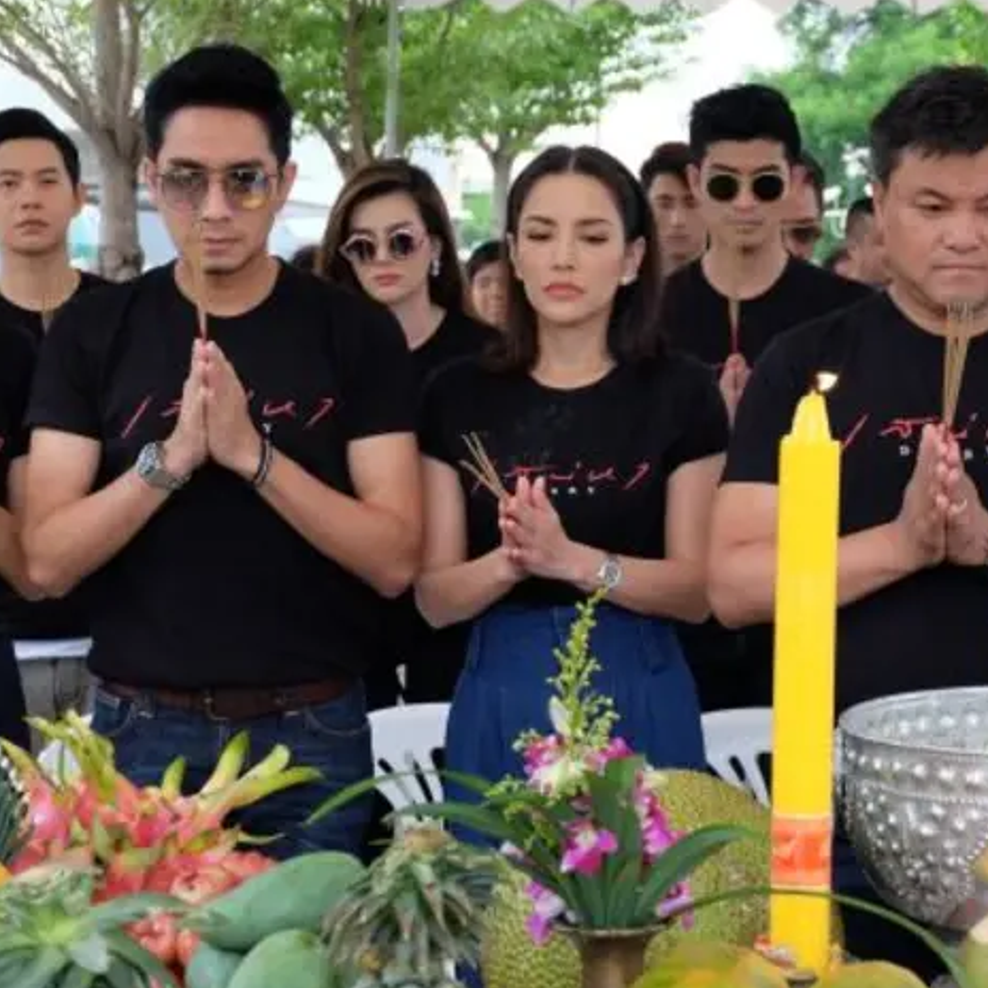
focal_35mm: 80
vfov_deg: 21.7
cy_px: 515
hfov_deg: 21.6
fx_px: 2583
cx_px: 468
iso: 1000
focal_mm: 37.1
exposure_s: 1/250
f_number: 5.3
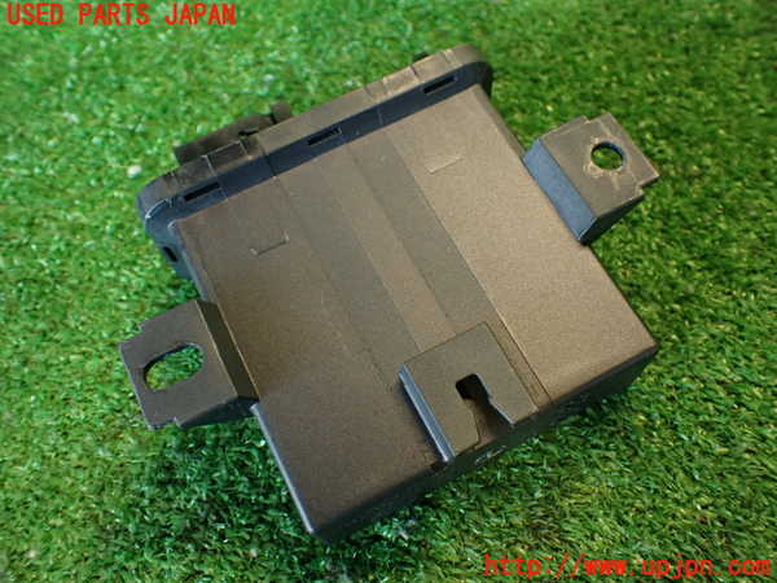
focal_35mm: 32
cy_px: 292
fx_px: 718
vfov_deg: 44.2
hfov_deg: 56.8
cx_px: 388
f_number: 2.4
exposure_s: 1/30
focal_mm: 5.79
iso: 250
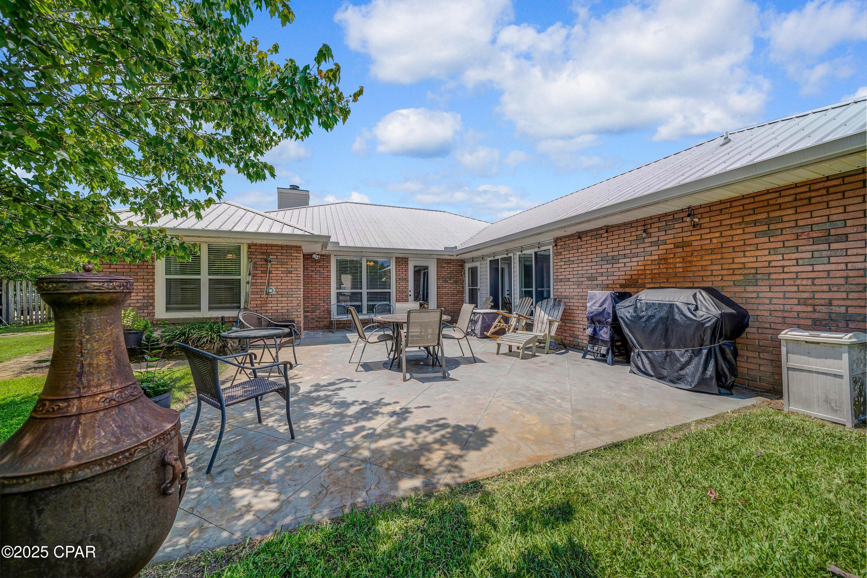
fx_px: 289
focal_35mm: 12
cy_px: 289
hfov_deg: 112.6
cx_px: 434
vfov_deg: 90.0
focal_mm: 12
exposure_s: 1/1000
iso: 100
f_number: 5.6
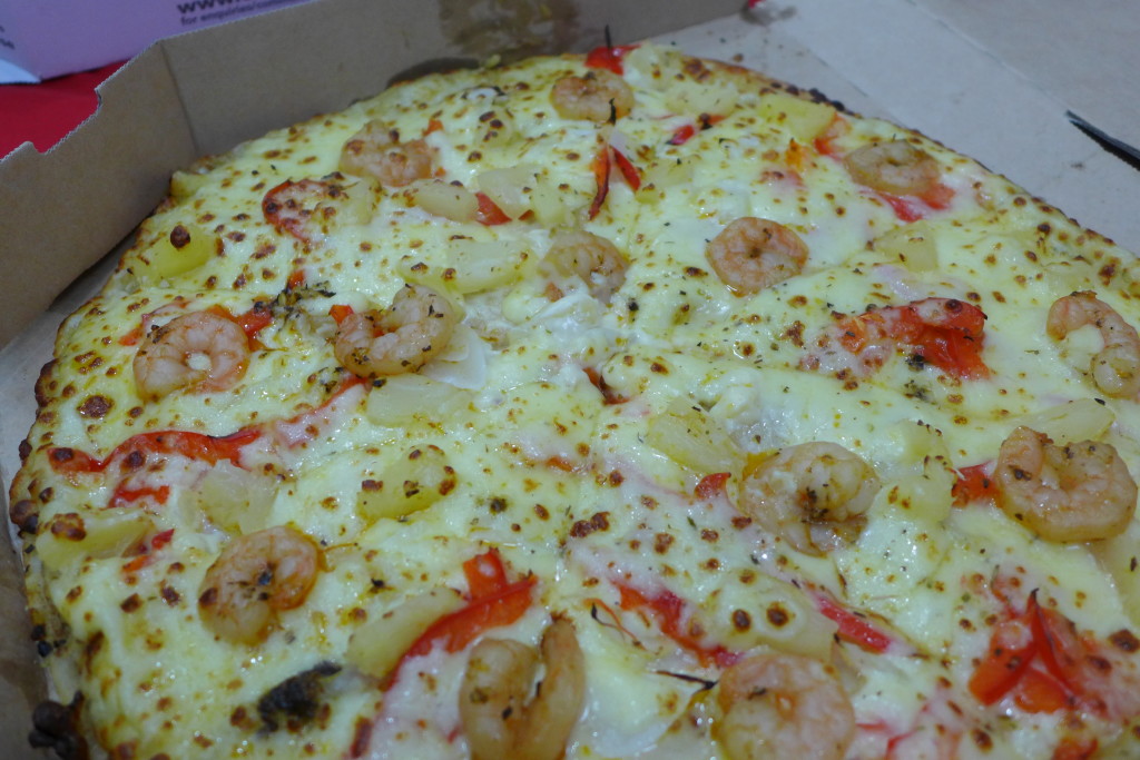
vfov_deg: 41.1
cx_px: 570
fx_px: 1013
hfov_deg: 58.7
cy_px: 380
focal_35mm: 32
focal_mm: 6.3
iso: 200
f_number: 1.6
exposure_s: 1/60
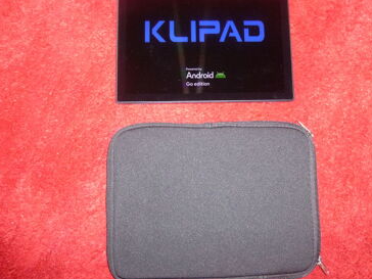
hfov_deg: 55.3
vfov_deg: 42.6
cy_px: 101
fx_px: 355
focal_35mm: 33
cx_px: 204
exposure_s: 1/60
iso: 400
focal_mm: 4.5
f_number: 3.1
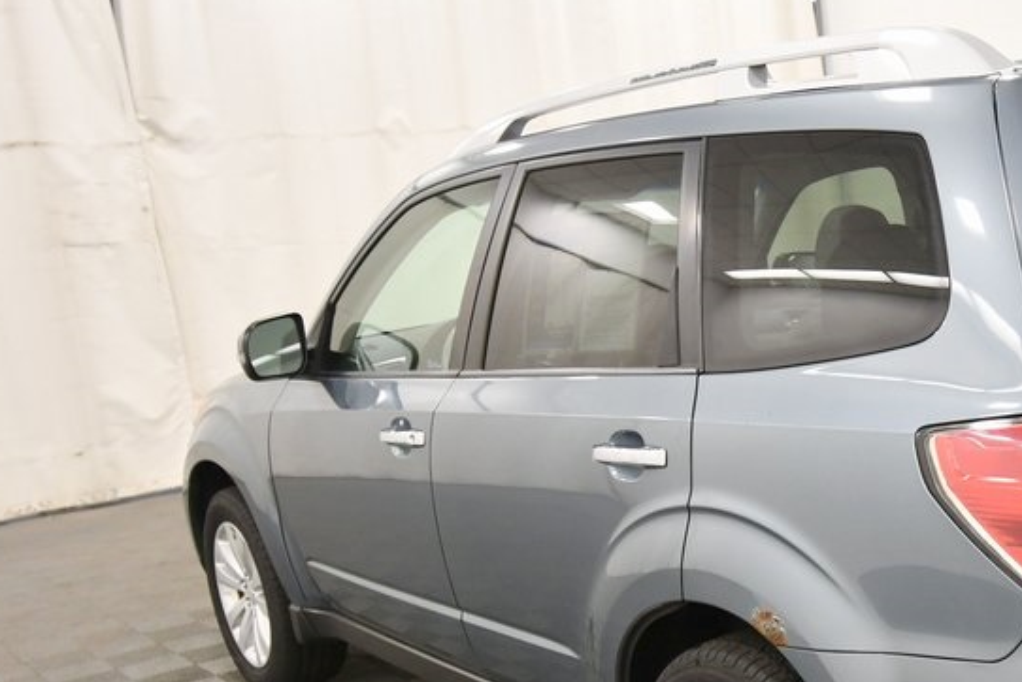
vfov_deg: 26.2
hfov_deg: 36.9
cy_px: 512
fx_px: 1449
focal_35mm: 51
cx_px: 879
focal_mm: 18
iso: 1100
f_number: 5.3
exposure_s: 1/125
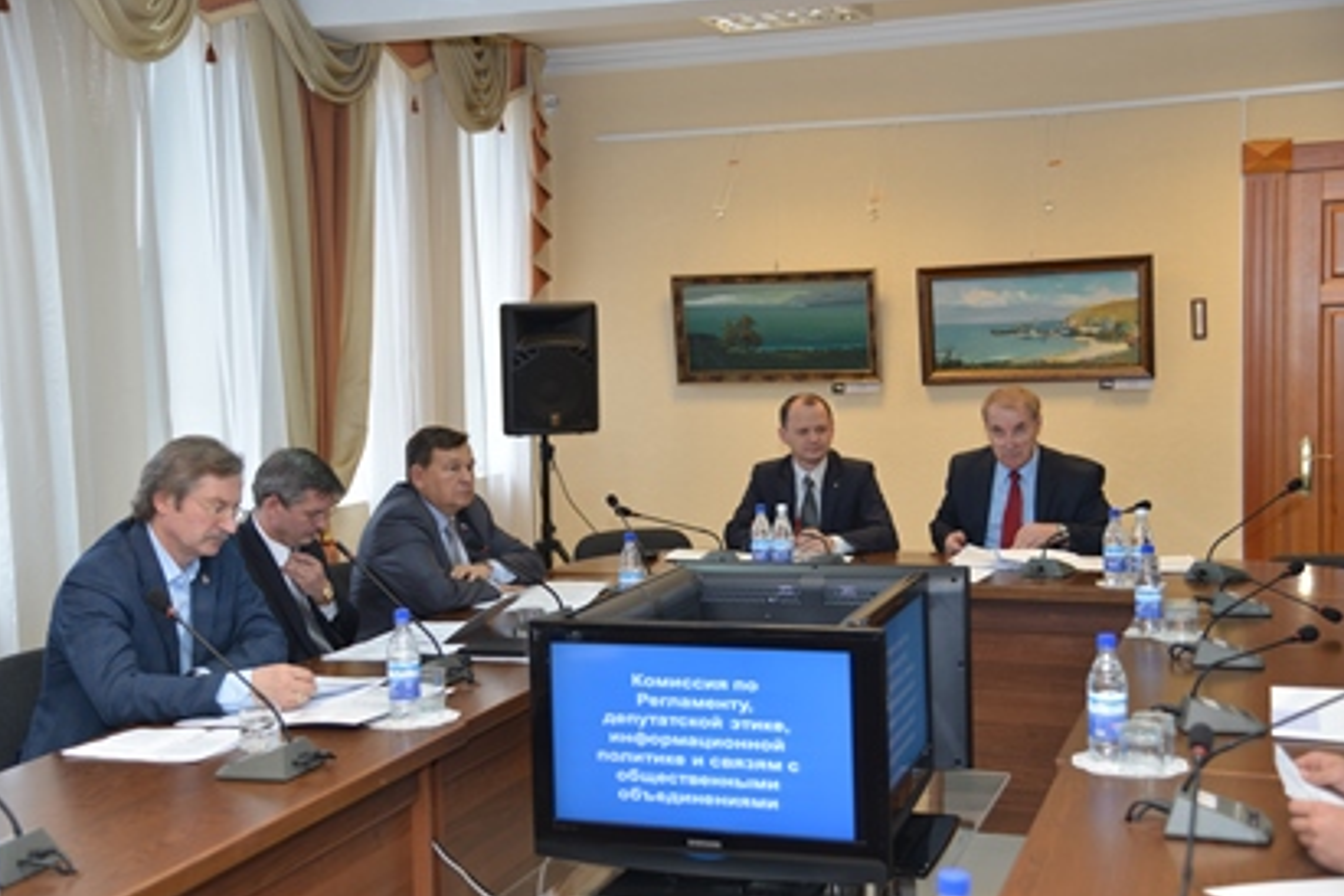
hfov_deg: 43.6
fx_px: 1680
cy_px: 448
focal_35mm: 45
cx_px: 670
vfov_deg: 29.9
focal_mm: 44
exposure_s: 1/60
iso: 360
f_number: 4
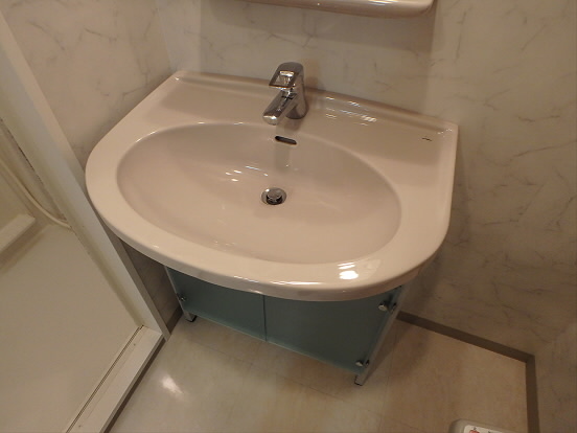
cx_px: 288
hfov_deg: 79.0
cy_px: 216
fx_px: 350
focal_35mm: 21
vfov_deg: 63.4
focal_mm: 3.7
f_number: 3.5
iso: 400
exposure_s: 1/30
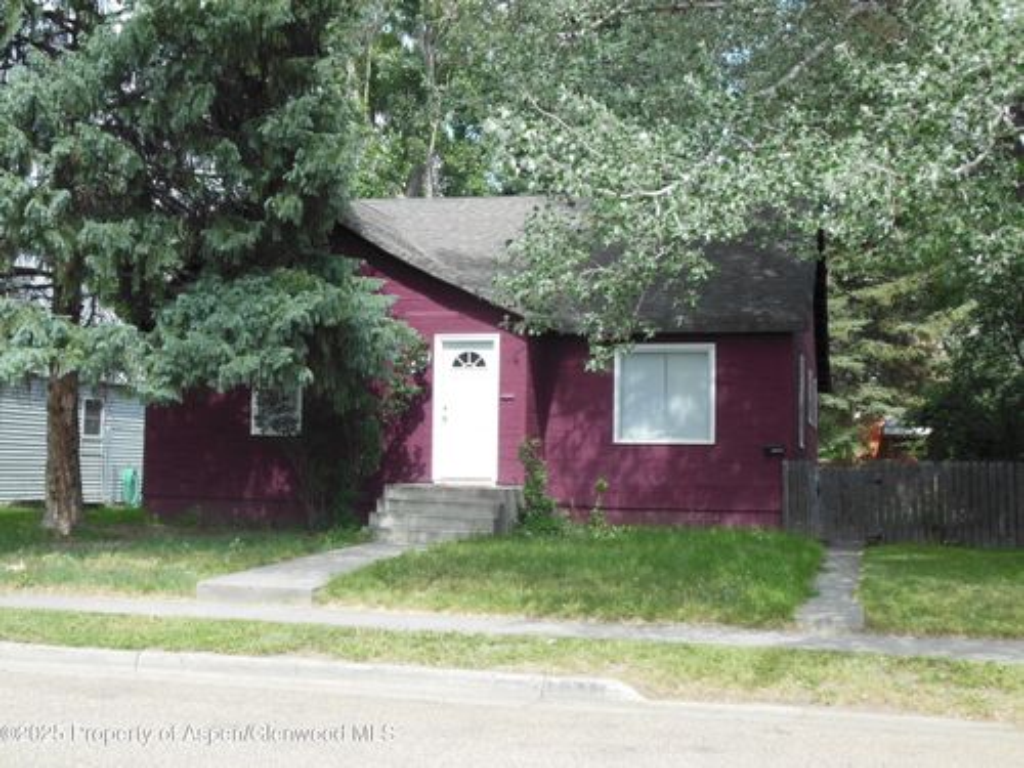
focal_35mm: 43
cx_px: 512
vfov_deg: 33.6
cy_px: 384
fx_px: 1272
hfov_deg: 43.9
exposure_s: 1/320
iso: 125
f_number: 3.8
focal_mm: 7.7
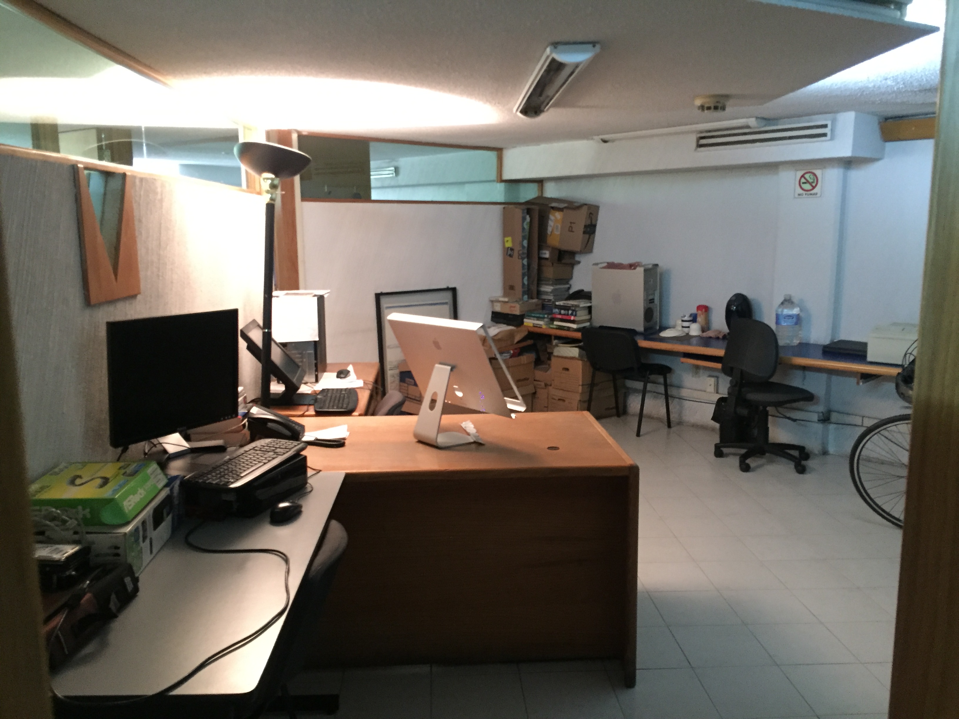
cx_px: 480
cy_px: 360
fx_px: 803
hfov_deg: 61.7
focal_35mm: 29
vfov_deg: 48.2
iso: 640
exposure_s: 1/15
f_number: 2.2
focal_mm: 4.15
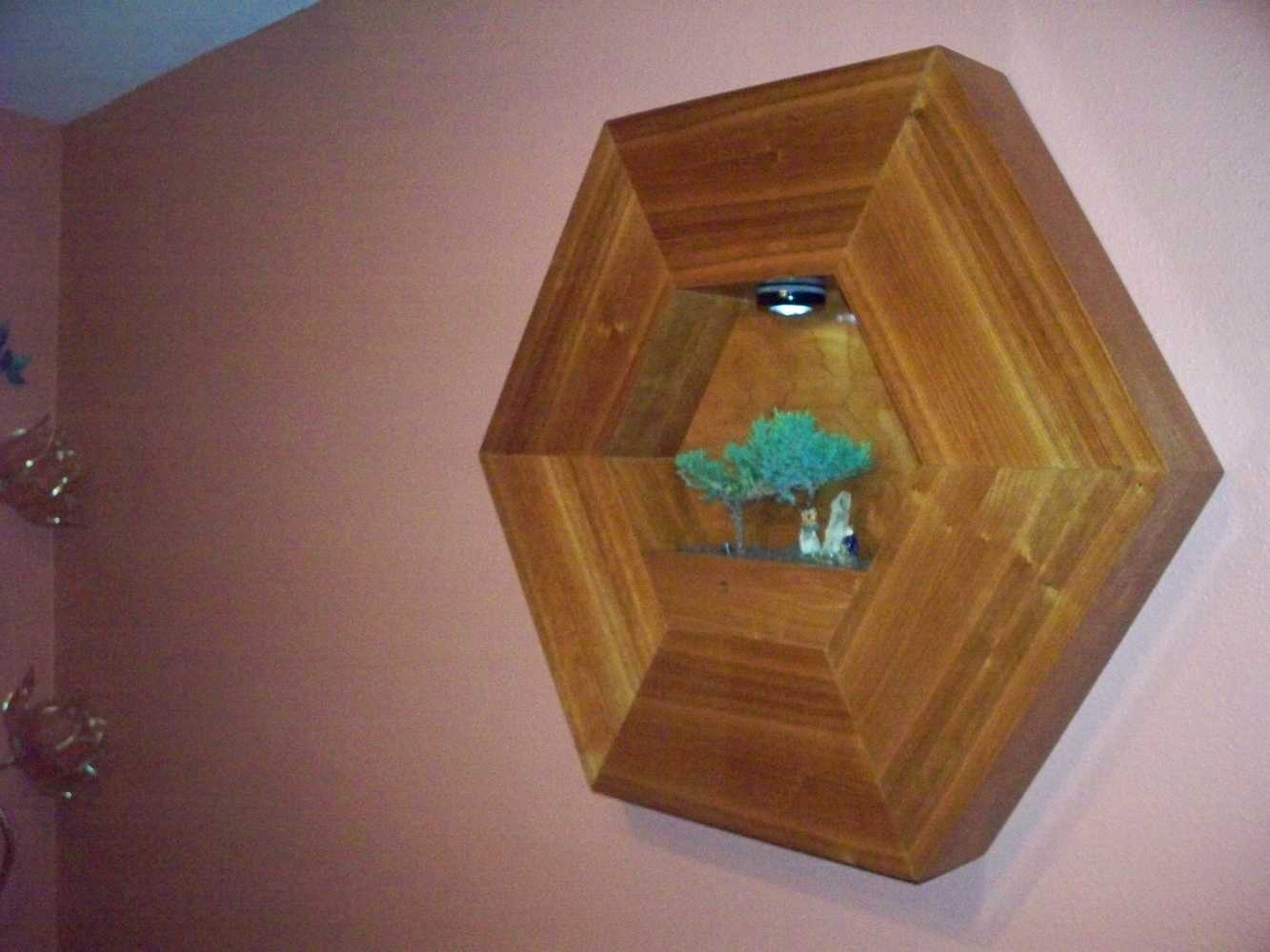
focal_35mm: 36
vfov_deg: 39.7
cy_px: 476
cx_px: 635
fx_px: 1321
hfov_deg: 51.4
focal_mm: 7.54
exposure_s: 1/125
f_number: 2.8
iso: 1600
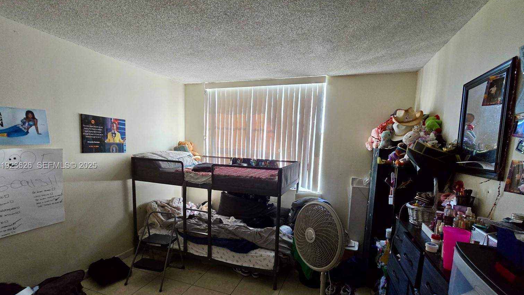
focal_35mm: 15
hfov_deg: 103.0
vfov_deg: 70.3
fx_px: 208
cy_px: 166
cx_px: 266
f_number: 2.2
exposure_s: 1/60
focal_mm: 2.2
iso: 400
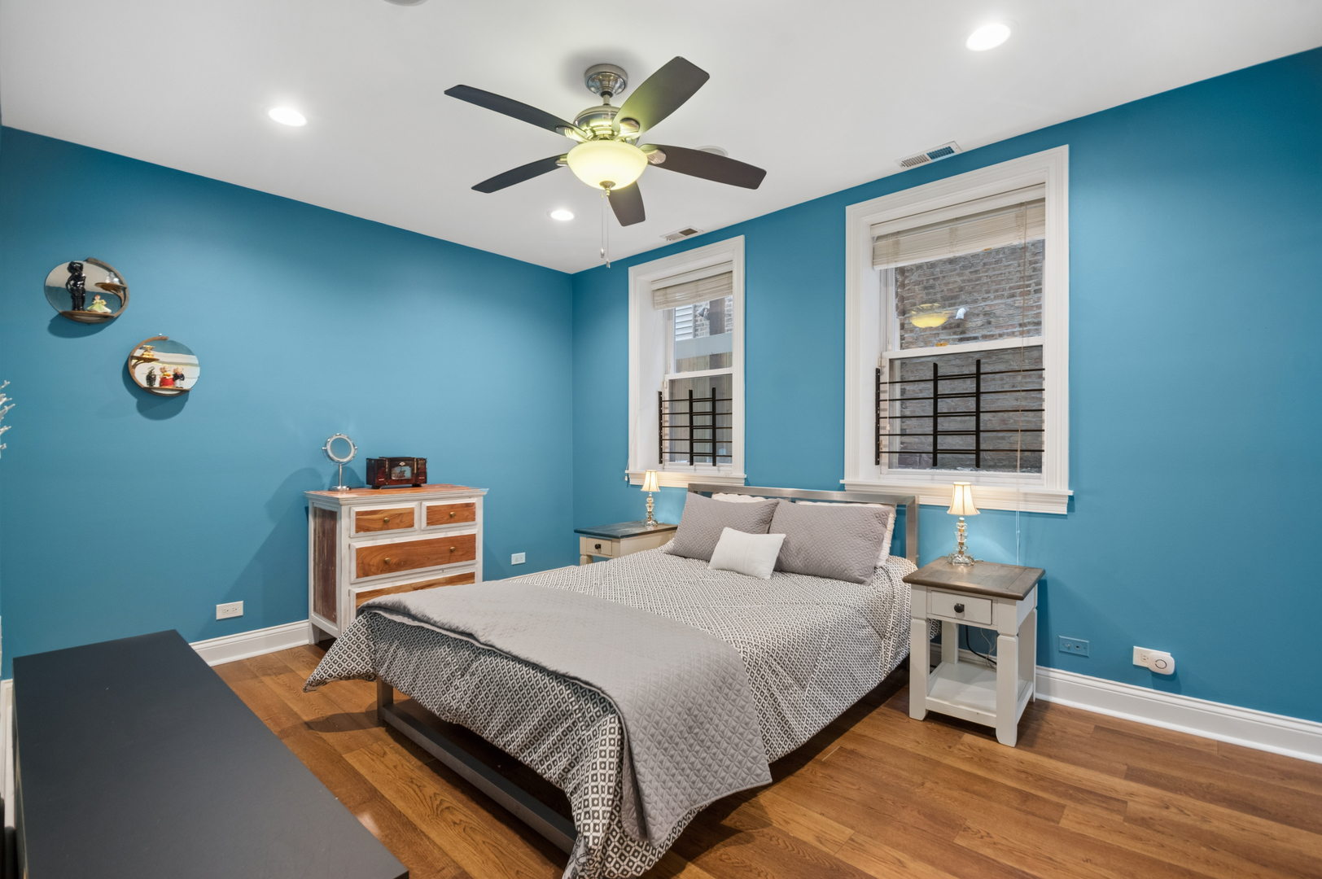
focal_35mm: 15
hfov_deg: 100.4
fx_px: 550
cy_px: 440
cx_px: 661
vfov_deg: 77.2
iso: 400
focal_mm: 10
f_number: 8
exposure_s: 1/6
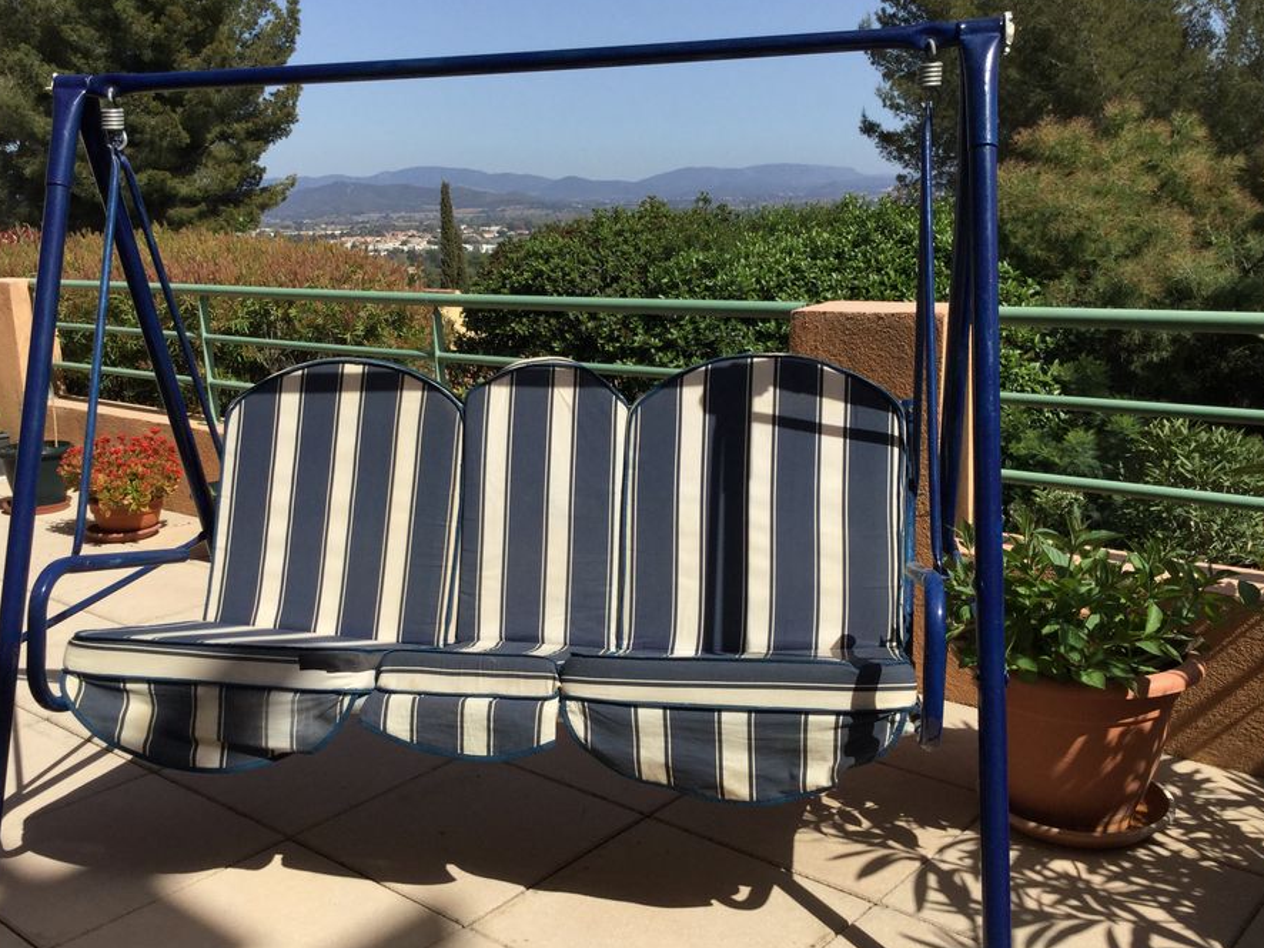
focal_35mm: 35
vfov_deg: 40.6
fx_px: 1278
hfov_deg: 52.5
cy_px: 515
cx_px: 561
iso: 25
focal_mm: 3.3
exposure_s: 1/1812
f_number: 2.4
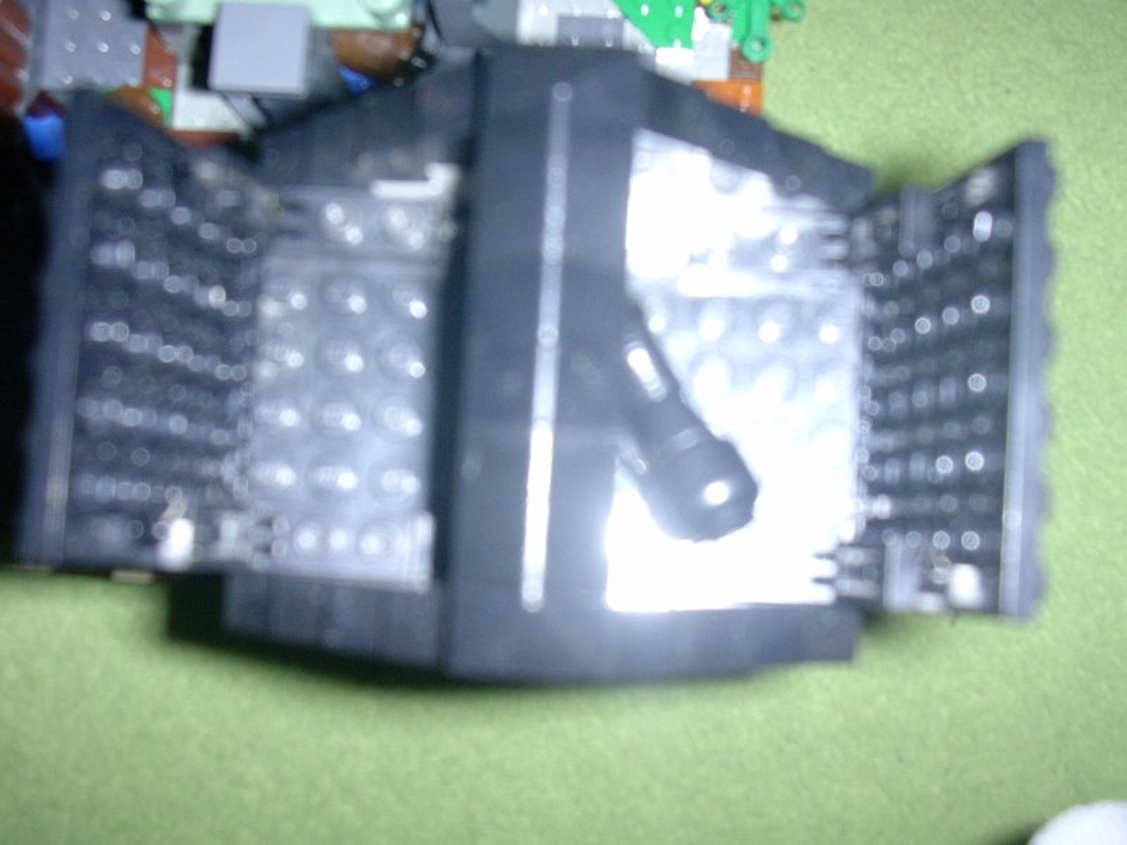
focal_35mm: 45
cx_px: 564
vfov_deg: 32.2
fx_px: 1465
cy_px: 422
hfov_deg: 42.1
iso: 70
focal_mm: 6.7
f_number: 2.9
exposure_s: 1/64
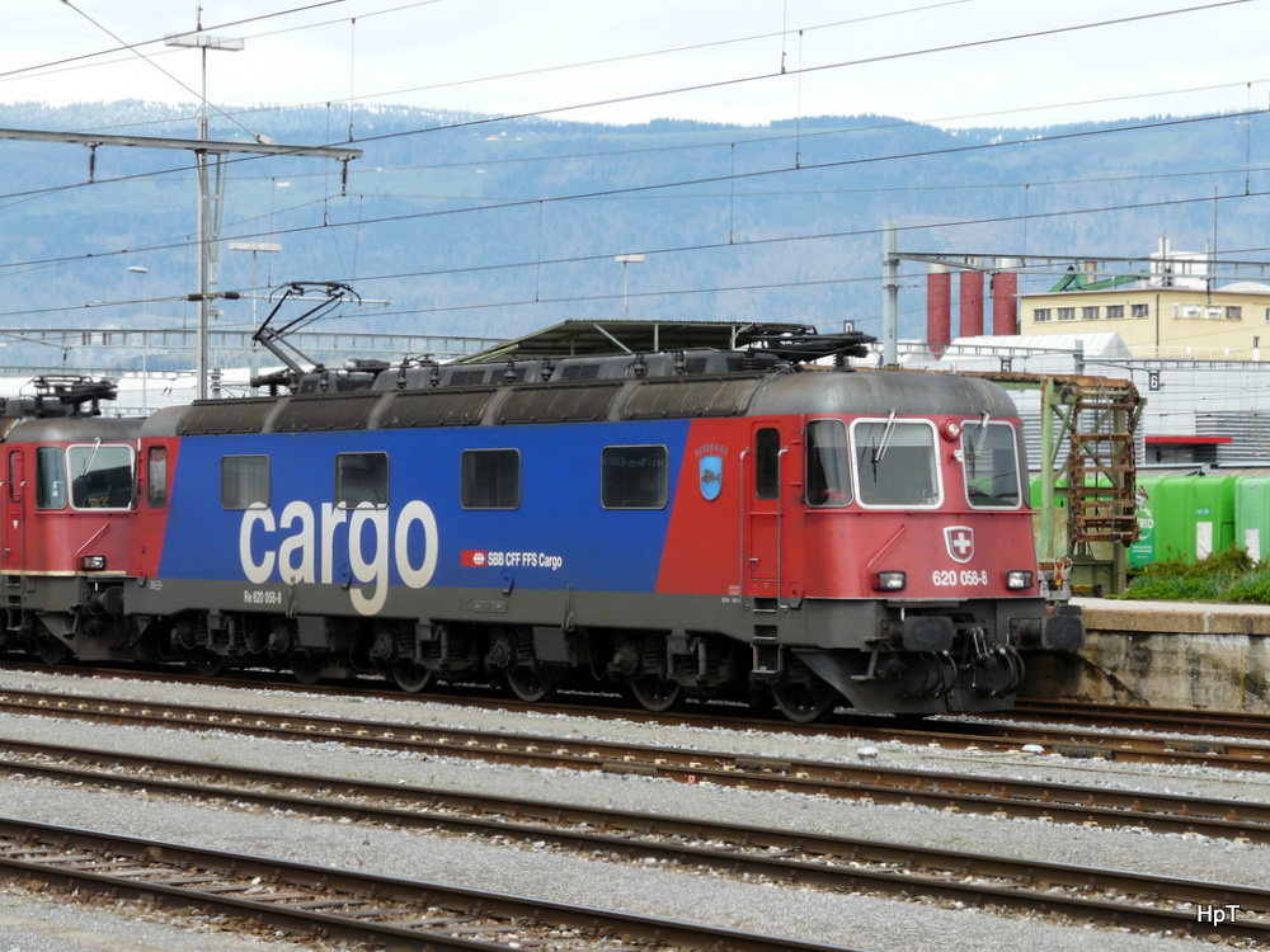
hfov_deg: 18.5
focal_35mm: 106
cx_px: 635
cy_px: 476
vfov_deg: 14.0
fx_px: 3889
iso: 100
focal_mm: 17.5
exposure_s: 1/250
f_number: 5.6
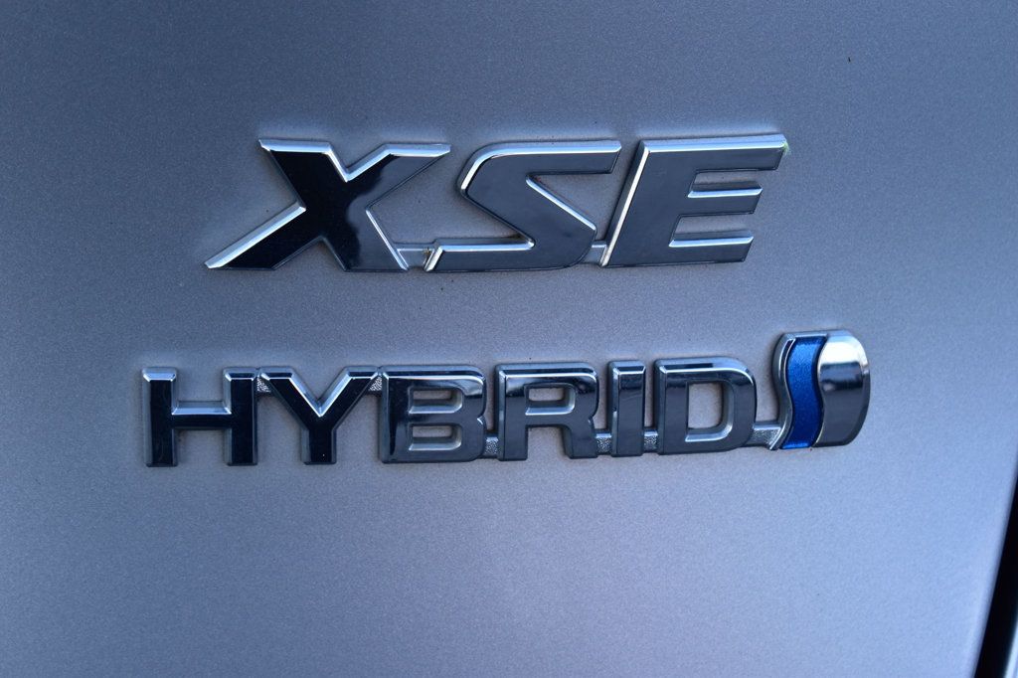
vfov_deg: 16.5
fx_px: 2332
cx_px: 509
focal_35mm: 82
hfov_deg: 24.6
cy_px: 339
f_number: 7.1
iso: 400
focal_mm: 55
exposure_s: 1/30
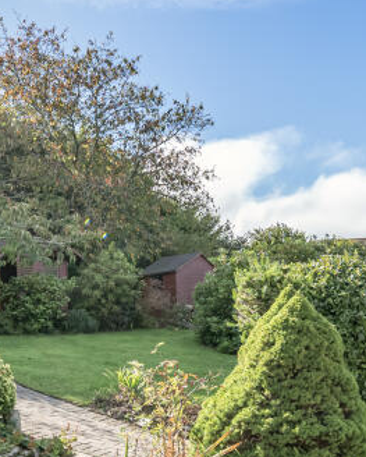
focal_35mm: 41
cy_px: 329
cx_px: 217
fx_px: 554
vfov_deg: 43.6
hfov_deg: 36.4
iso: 100
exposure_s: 1/125
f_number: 9
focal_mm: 14
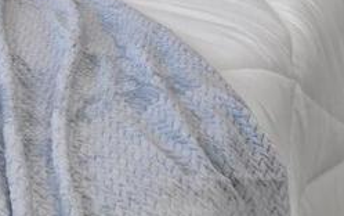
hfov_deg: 16.1
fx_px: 1051
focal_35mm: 112
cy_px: -177
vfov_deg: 10.9
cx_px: -251
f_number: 3.5
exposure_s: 1/50
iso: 1000
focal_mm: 19
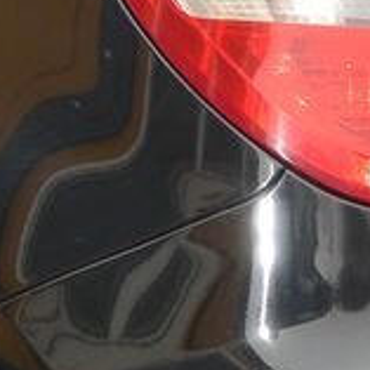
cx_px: 113
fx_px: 1814
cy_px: 201
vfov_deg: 11.6
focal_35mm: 150
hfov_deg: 11.6
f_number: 4
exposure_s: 1/250
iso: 160
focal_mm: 10
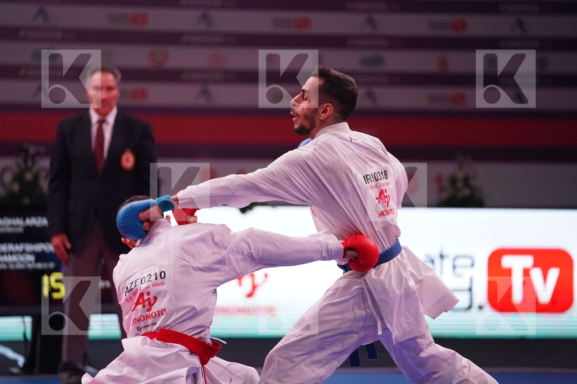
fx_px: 2548
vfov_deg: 8.6
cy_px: 192
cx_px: 288
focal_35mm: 159
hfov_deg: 12.9
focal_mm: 159
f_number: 2.8
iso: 3200
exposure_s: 1/1000
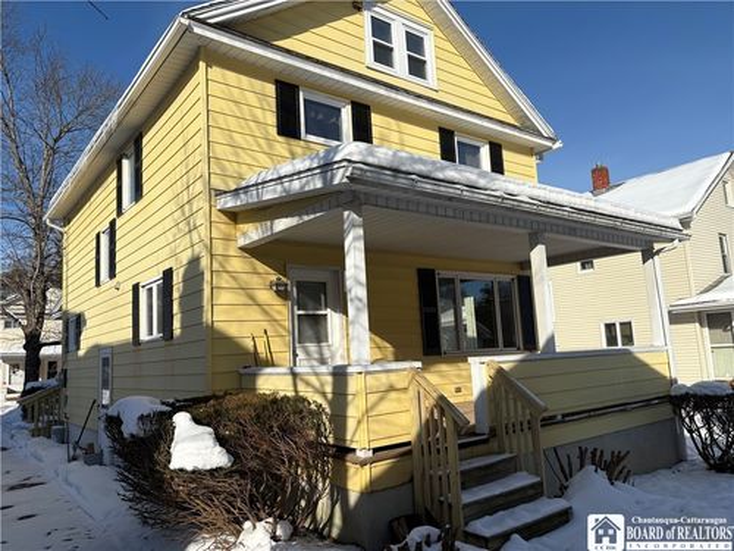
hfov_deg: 67.3
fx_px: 551
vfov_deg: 53.1
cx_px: 367
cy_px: 276
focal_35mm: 26
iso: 50
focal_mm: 5.96
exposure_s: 1/6329
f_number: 1.6
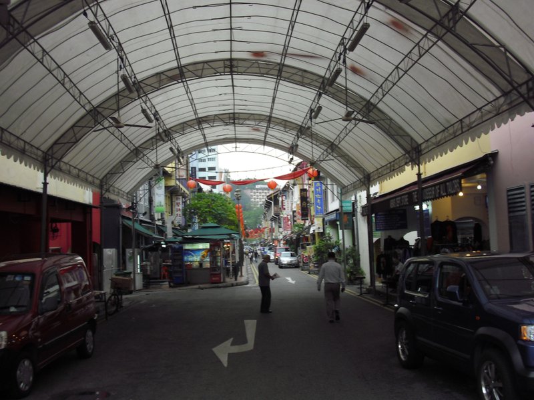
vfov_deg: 37.7
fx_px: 586
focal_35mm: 38
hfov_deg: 49.0
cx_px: 267
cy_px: 200
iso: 100
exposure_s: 1/100
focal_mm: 6.2
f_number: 2.8
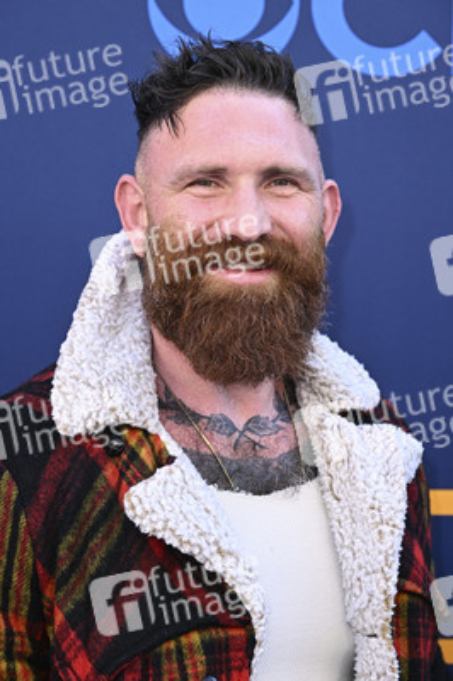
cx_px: 226
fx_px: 1834
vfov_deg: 21.0
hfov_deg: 14.1
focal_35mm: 97
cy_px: 340
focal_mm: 97
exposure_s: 1/200
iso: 400
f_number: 5.6
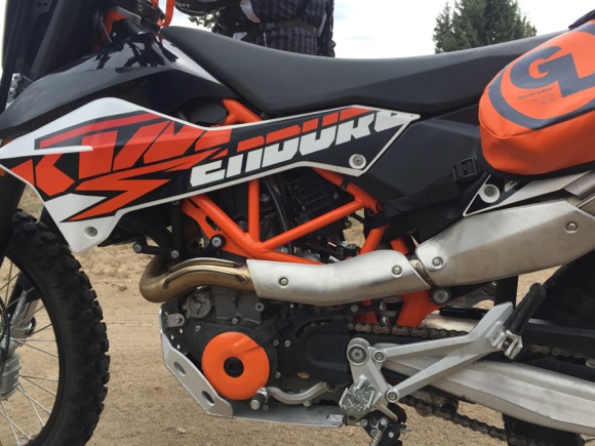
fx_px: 550
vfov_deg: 44.1
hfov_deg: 56.7
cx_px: 326
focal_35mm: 32
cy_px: 235
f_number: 2.2
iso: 32
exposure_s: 1/1068
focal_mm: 4.15
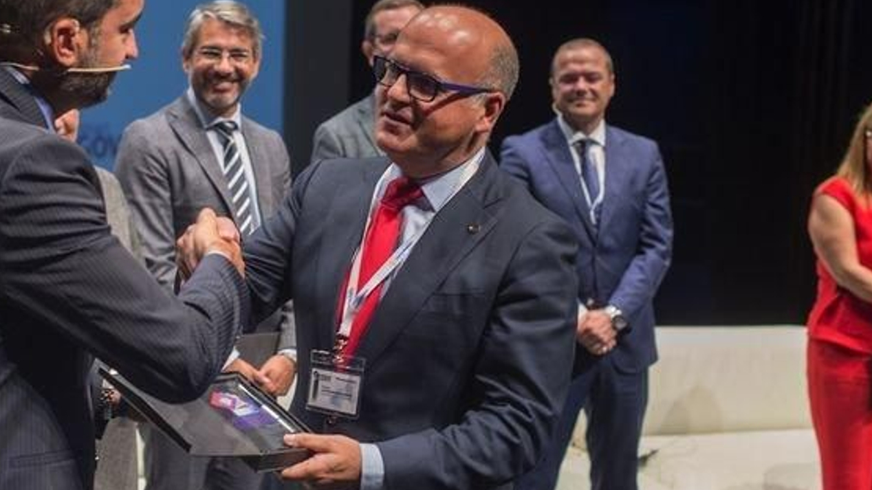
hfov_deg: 31.9
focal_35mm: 66
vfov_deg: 18.2
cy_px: 211
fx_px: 1526
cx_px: 382
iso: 800
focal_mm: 50
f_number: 4
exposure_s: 1/125
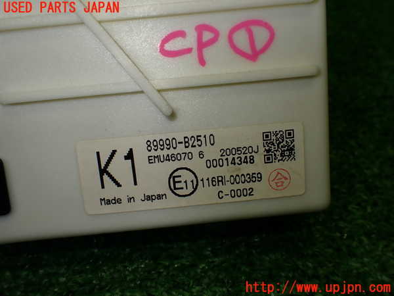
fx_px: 341
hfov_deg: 60.0
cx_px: 197
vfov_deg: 46.8
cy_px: 148
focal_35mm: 30
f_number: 3.2
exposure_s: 1/160
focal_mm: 5.4
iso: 100
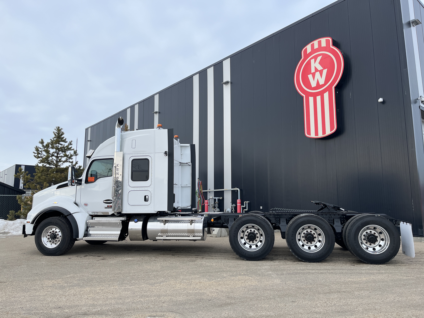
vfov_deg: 53.1
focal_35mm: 26
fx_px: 318
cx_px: 212
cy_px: 159
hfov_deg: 67.3
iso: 50
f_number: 1.6
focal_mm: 5.1
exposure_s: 1/1355
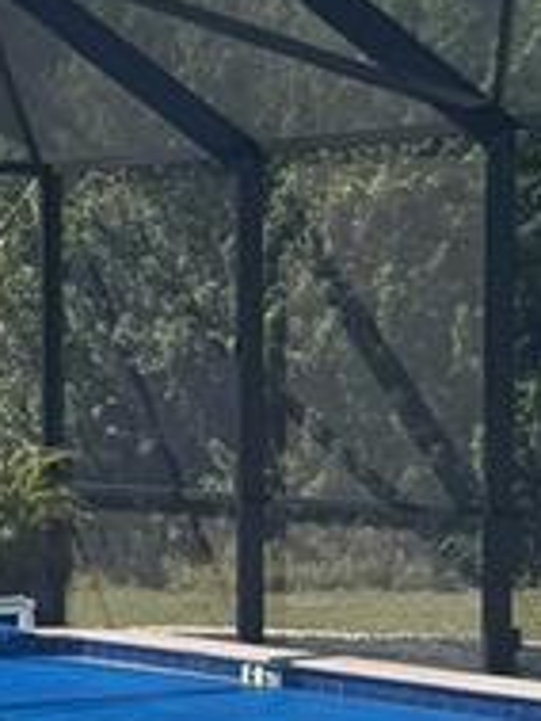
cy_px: 744
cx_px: 110
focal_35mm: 152
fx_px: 3164
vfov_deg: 12.8
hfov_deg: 9.7
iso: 80
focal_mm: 6.76
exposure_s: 1/2833
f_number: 1.78
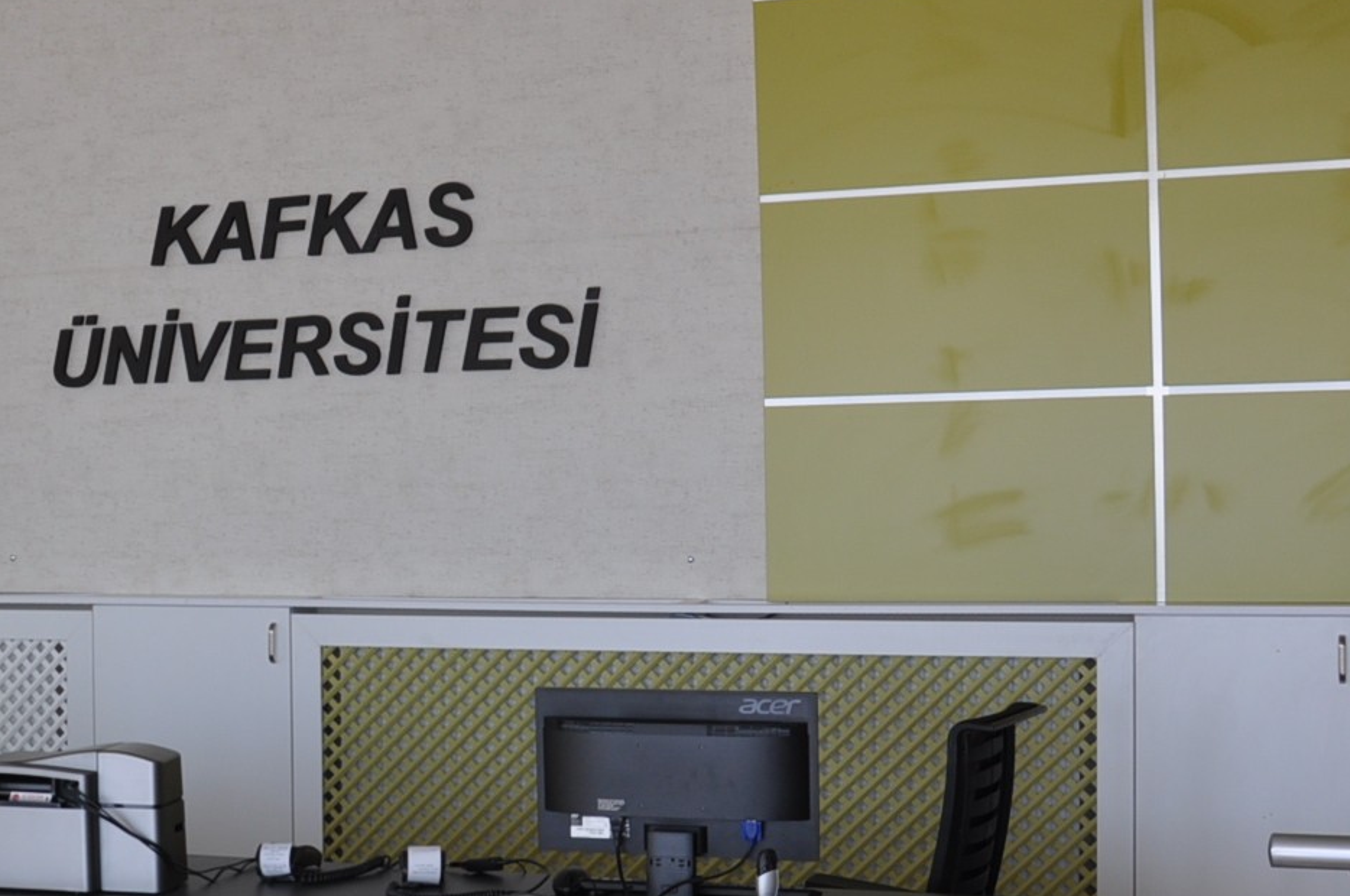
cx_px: 79
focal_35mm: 62
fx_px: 2322
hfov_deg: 30.6
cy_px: 506
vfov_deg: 21.8
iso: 200
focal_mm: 18
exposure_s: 1/40
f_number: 6.3
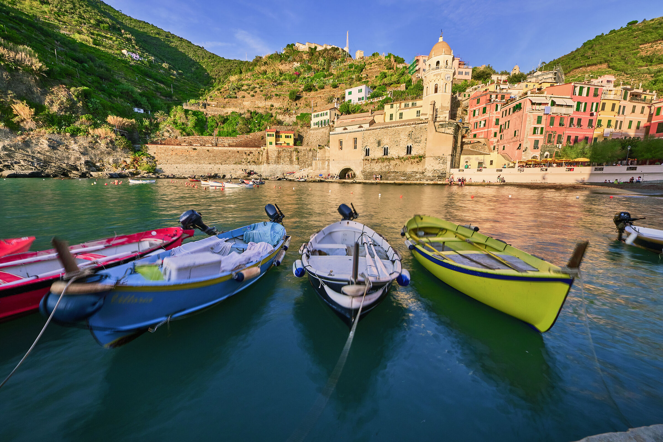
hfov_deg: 112.6
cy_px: 221
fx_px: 221
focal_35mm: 12
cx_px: 332
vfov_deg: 90.0
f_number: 9
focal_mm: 8
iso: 100
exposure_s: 1/2.33
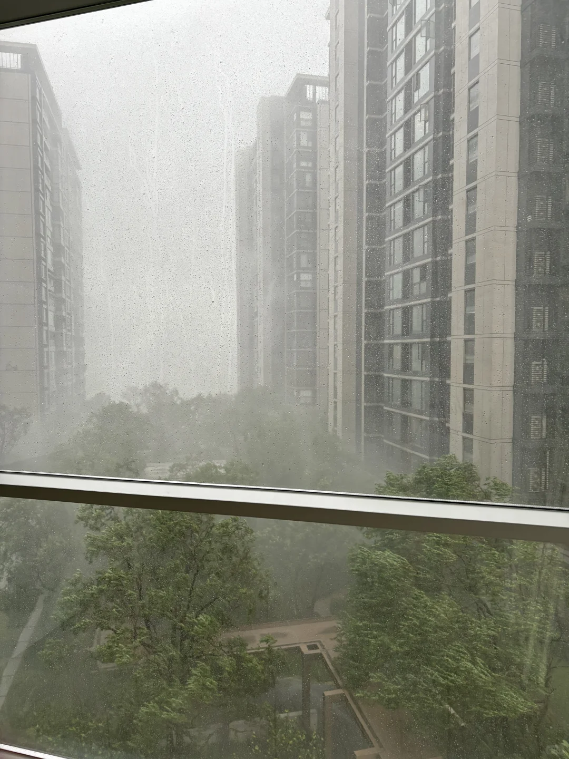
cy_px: 380
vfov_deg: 67.3
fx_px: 570
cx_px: 284
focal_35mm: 26
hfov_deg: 53.1
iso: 125
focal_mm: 5.96
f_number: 1.6
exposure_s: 1/121
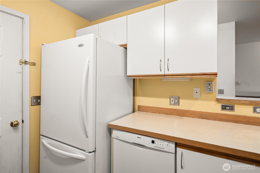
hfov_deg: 93.2
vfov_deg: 70.5
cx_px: 130
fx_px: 123
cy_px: 86
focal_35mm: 17
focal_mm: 17
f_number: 7.1
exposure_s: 1/10
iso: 1000
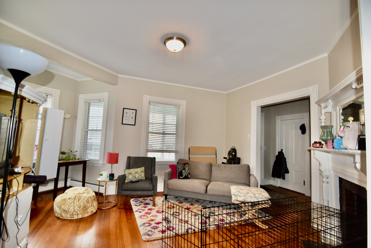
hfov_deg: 95.0
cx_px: 186
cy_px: 124
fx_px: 170
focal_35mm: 16
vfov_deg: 72.1
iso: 400
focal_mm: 11
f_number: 2.8
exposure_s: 1/100
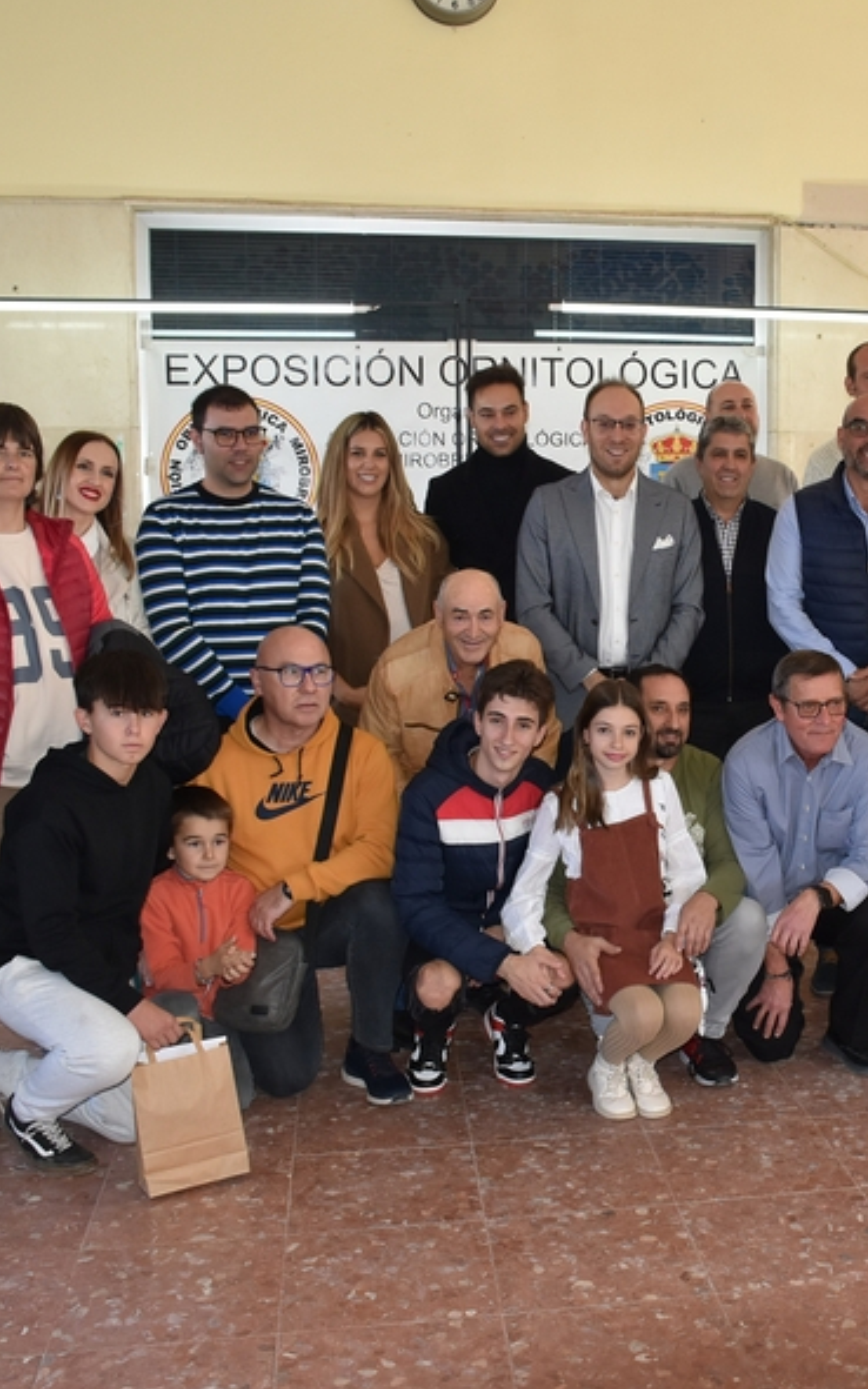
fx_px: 1589
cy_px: 704
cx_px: 786
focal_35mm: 42
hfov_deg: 29.3
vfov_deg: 47.2
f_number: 5.6
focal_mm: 18
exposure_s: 1/125
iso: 560
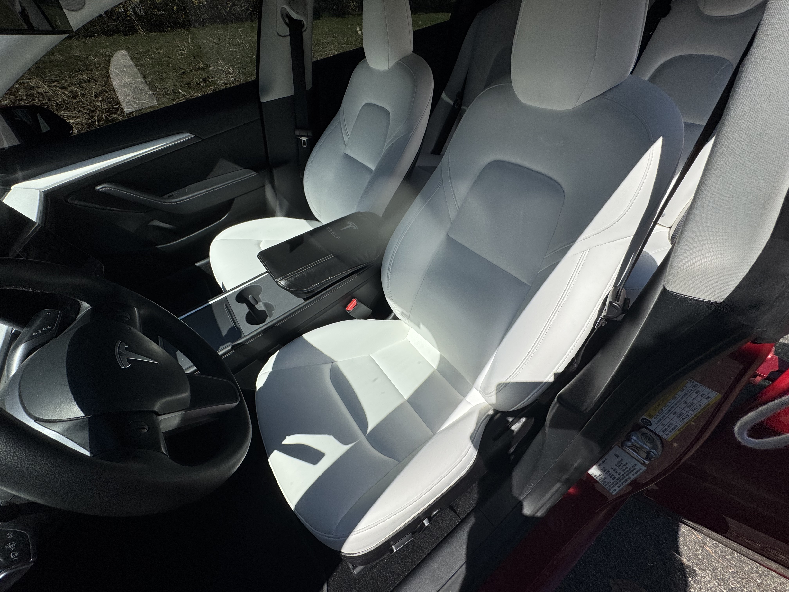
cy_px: 296
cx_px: 394
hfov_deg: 102.1
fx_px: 319
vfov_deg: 85.7
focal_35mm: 14
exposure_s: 1/4132
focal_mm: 2.22
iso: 50
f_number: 2.2
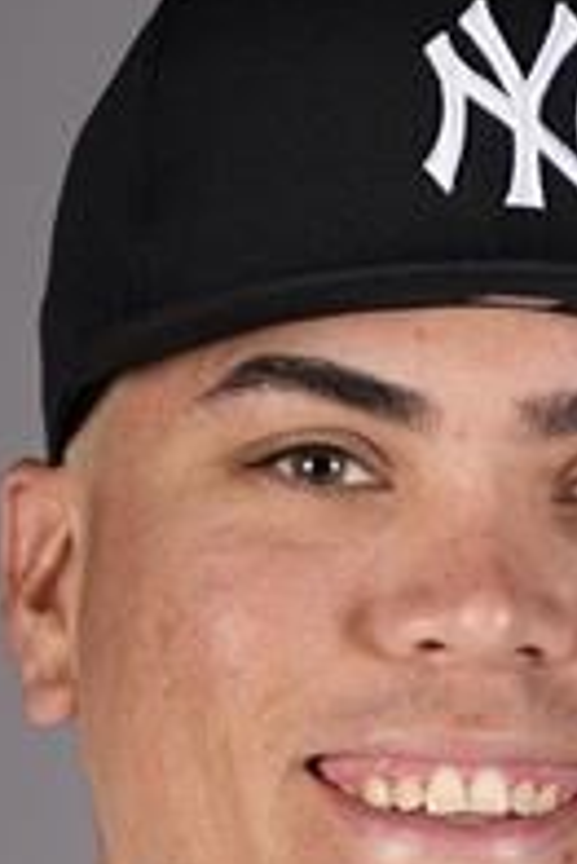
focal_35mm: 447
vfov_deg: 4.6
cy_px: 1230
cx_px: 412
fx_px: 10727
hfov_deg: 3.1
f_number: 8
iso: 200
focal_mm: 135
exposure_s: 1/250
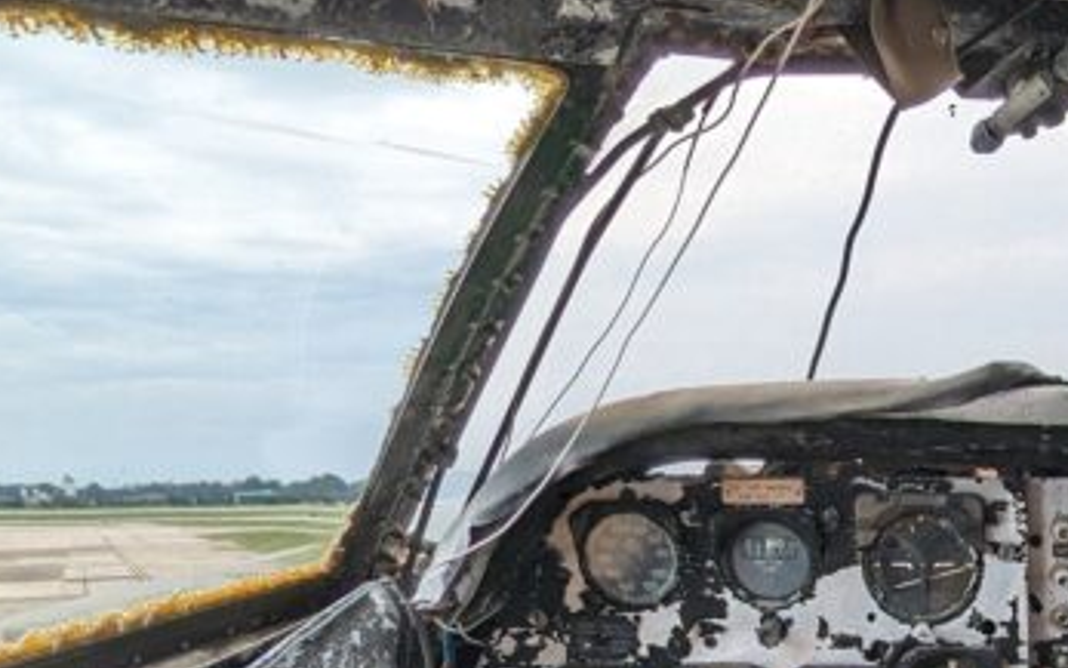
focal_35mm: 50
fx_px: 1456
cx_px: 1157
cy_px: 859
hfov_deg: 35.0
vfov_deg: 23.1
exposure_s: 1/715
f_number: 2.2
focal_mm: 2.35
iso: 39
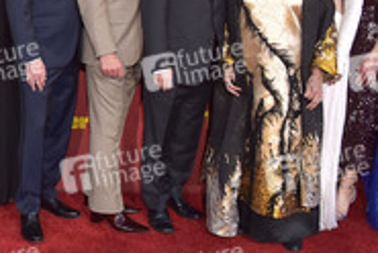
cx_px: -65
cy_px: 16
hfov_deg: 26.6
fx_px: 715
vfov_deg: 19.6
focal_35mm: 68
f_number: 6.3
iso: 1250
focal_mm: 28
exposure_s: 1/1250
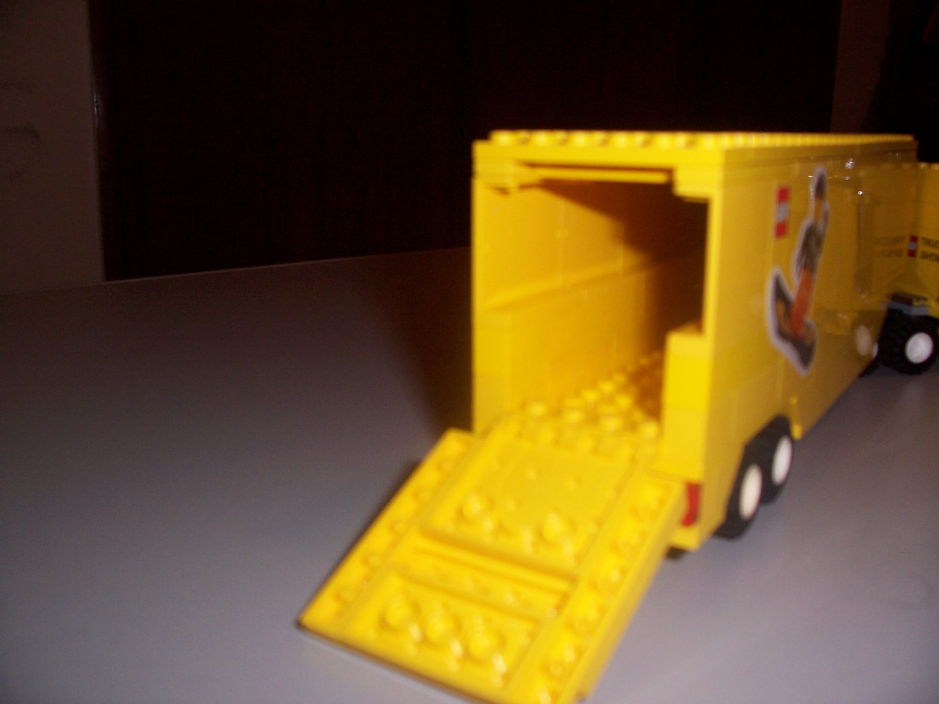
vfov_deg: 41.8
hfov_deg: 54.0
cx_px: 470
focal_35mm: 34
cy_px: 352
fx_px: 922
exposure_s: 1/60
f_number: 2.7
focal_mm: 5.6
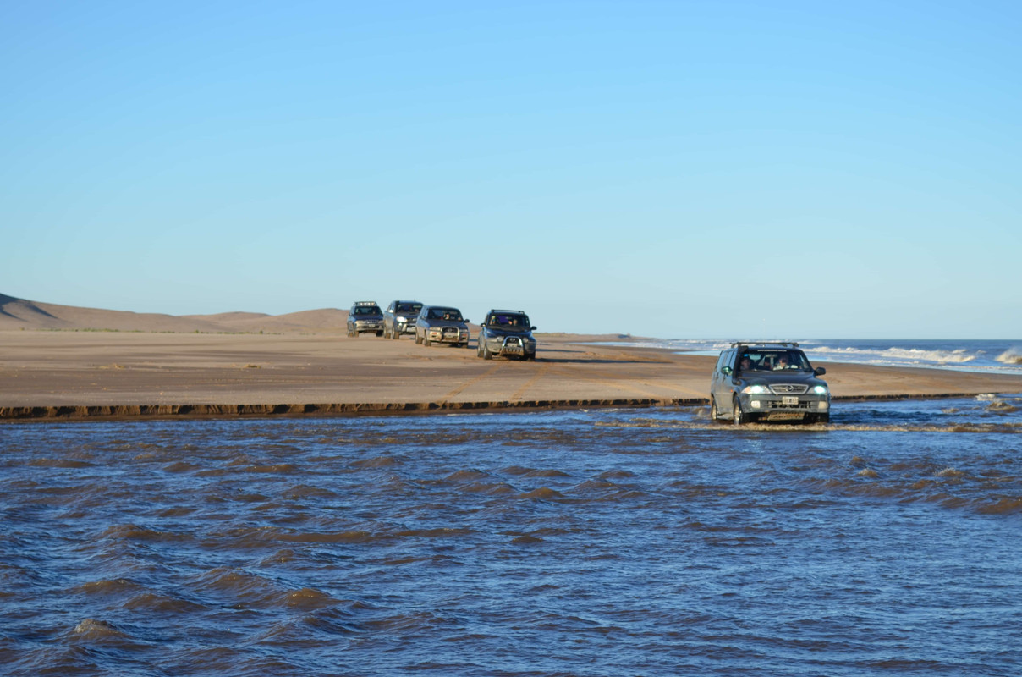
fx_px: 2337
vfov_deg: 16.5
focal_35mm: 82
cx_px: 511
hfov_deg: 24.7
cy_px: 338
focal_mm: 55
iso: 110
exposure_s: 1/250
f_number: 8
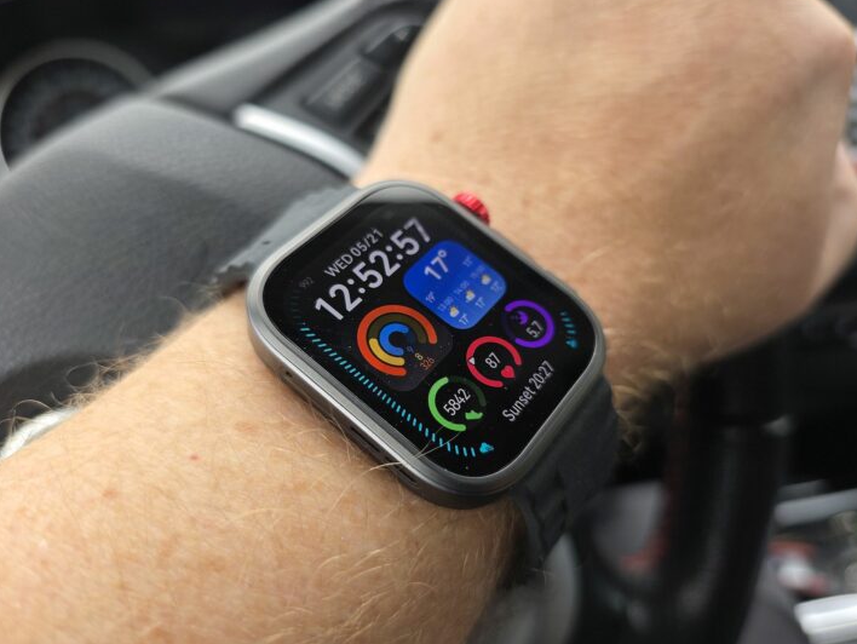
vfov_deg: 54.9
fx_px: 619
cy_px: 337
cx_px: 420
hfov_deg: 69.3
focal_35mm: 25
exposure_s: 1/180
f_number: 1.7
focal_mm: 6.3
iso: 40
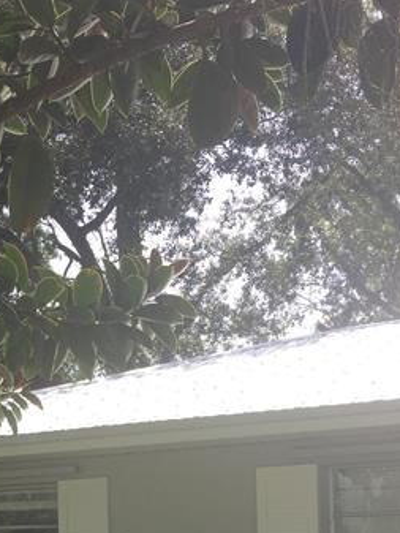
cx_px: 3
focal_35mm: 66
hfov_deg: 21.5
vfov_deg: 27.6
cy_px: 542
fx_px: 1016
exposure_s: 1/760
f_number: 2.2
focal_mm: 4.15
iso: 32
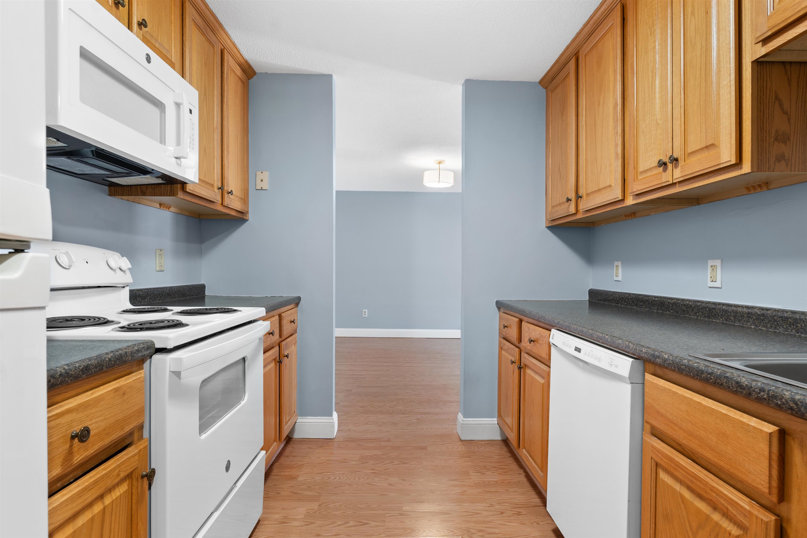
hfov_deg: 86.9
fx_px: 426
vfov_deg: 64.6
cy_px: 269
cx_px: 404
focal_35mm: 19
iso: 100
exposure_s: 4
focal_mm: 13
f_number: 8
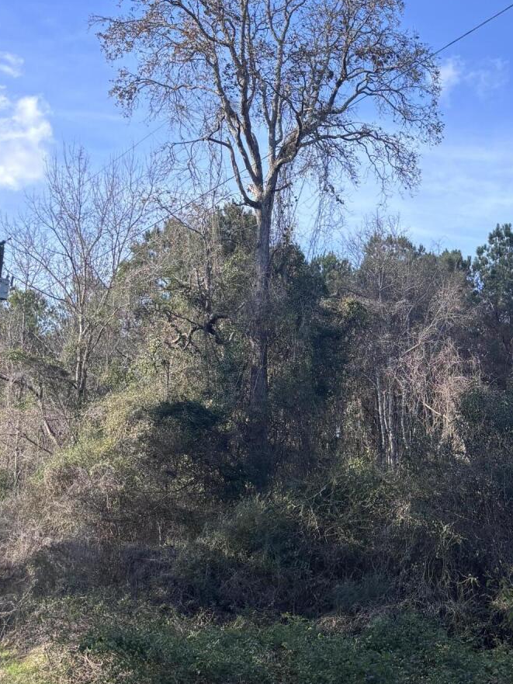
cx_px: 521
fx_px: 1166
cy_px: 345
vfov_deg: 32.7
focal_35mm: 59
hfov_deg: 23.7
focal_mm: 5.96
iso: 50
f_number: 1.6
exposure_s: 1/1543
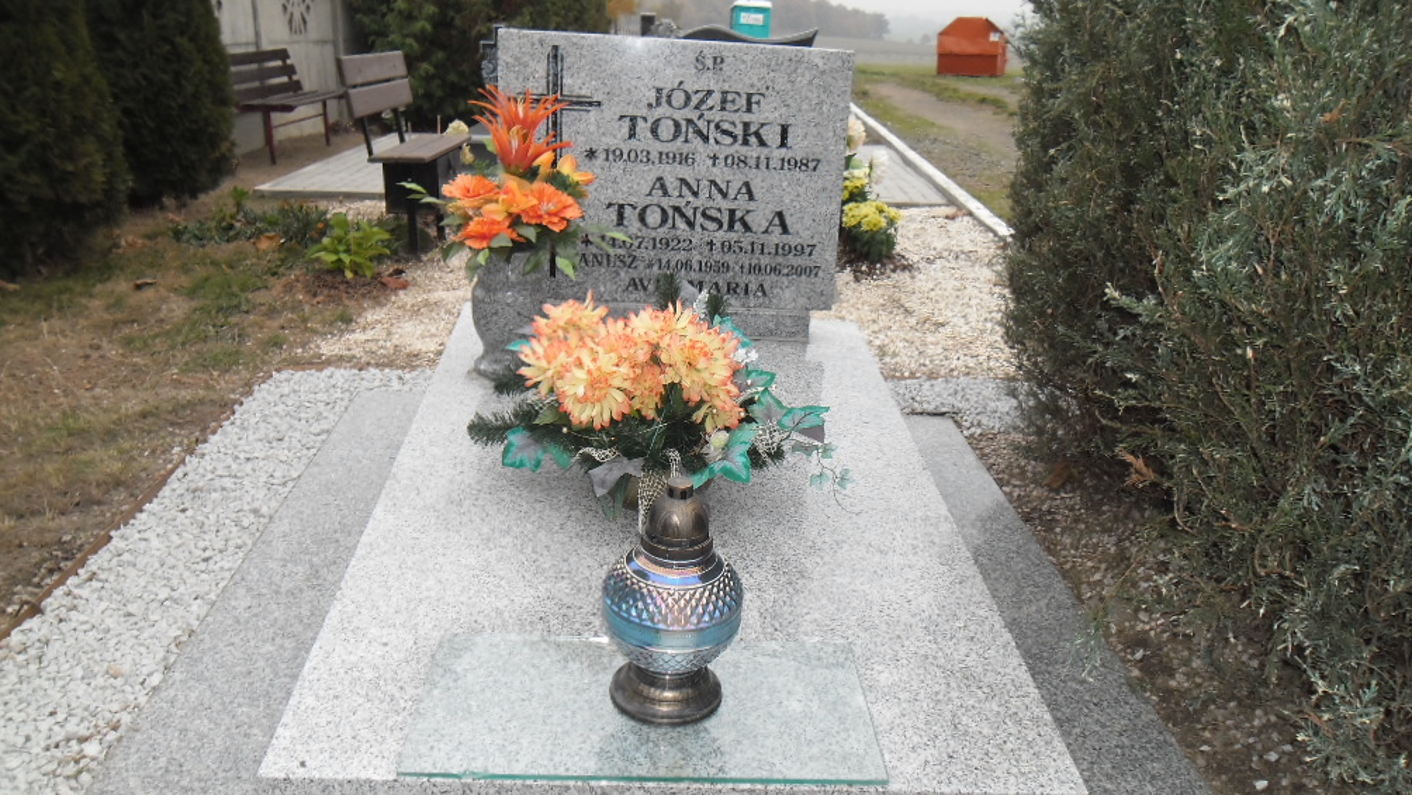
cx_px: 712
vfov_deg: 38.9
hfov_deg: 64.3
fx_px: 1123
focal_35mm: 30
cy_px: 452
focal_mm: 4.9
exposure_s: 1/45
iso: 100
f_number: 3.5
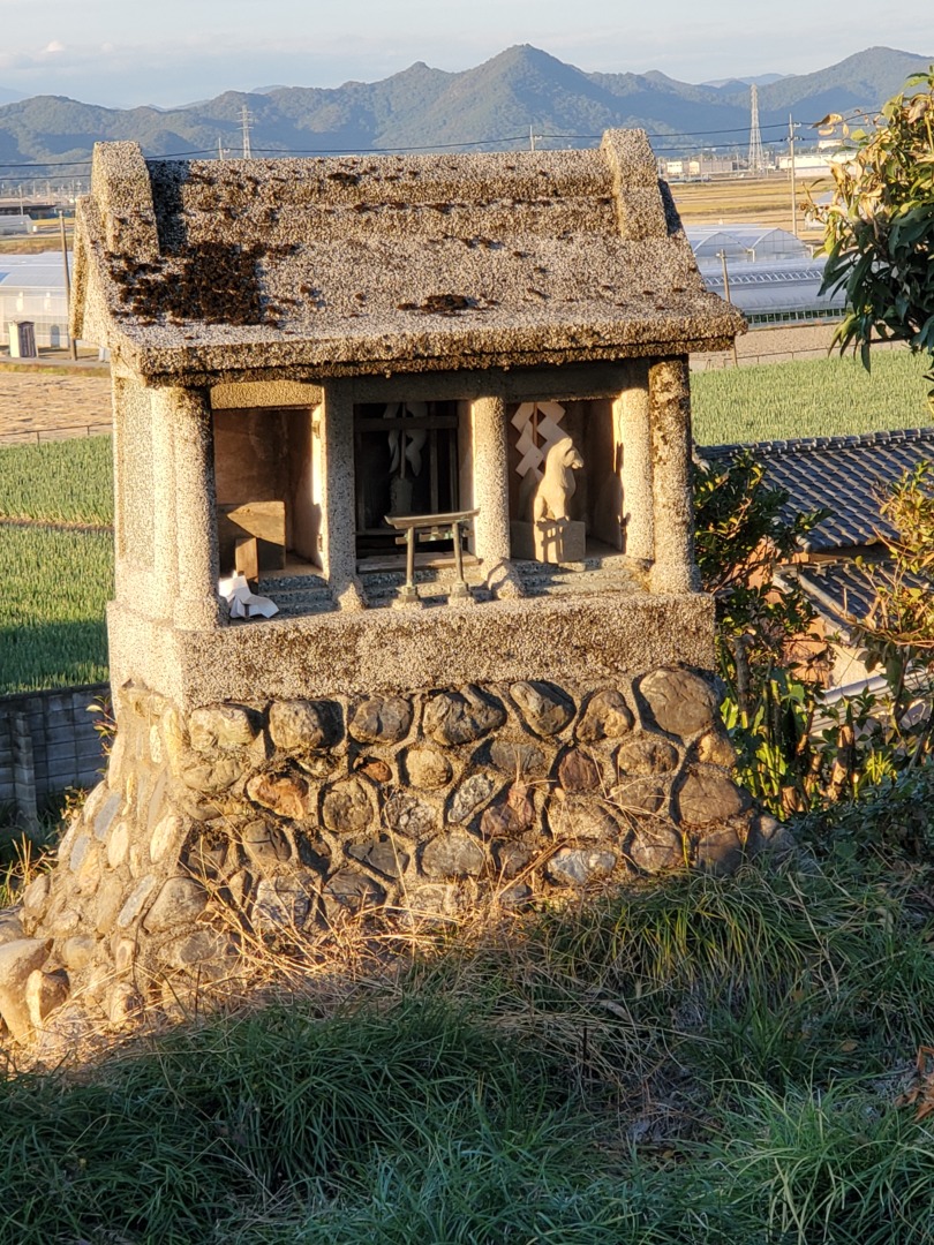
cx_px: 467
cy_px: 622
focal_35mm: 52
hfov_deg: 28.0
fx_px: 1871
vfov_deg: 36.8
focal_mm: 6
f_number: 2.4
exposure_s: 1/193
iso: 50
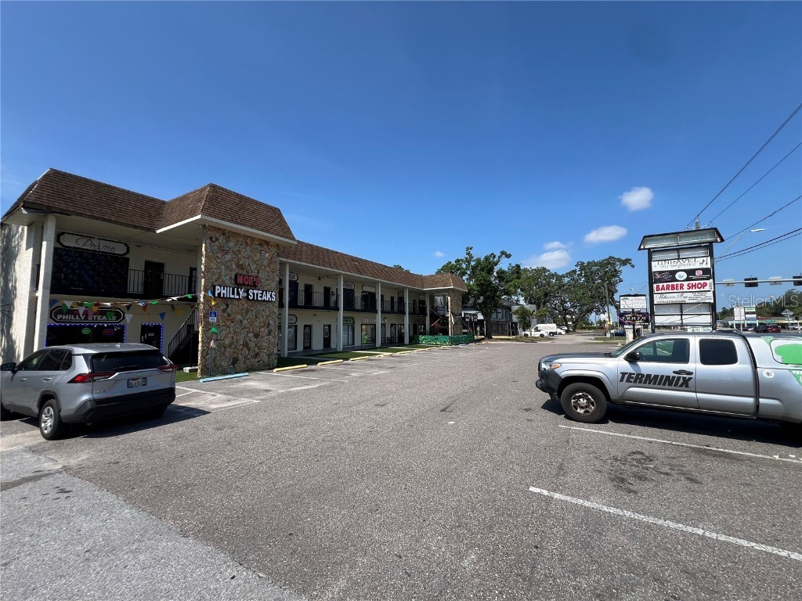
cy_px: 300
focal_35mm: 13
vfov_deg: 89.9
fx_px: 301
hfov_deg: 106.2
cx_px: 401
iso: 32
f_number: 1.8
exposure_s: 1/1531
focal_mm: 1.57
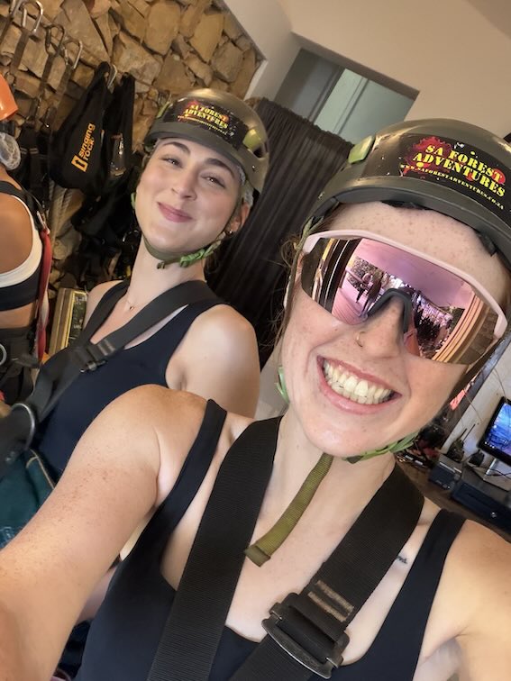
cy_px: 340
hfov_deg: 46.8
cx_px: 256
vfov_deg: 60.0
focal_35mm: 30
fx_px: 590
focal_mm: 2.71
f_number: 1.9
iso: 200
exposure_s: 1/60
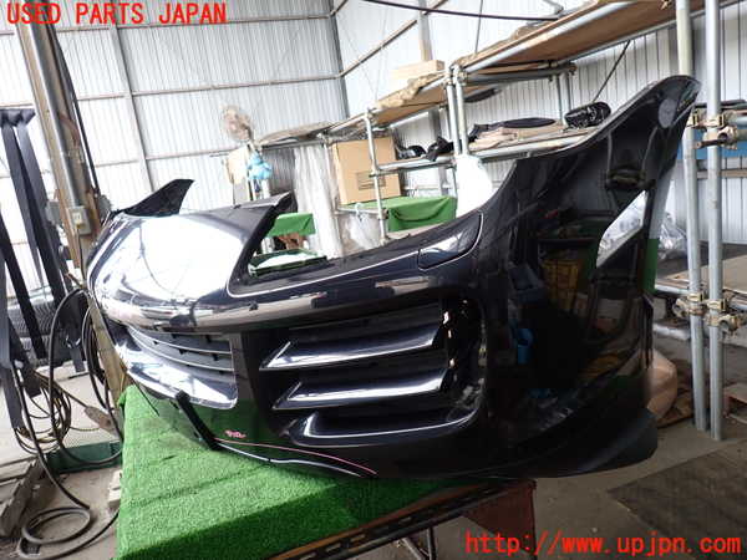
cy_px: 280
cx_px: 374
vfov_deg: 54.9
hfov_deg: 69.4
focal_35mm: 25
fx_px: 539
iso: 200
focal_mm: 4.5
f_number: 2
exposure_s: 1/60
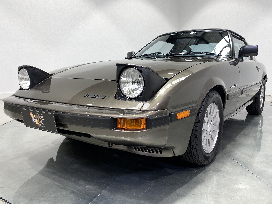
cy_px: 102
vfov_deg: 53.1
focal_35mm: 26
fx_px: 204
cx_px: 136
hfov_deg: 67.3
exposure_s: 1/100
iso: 40
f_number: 1.8
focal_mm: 4.25
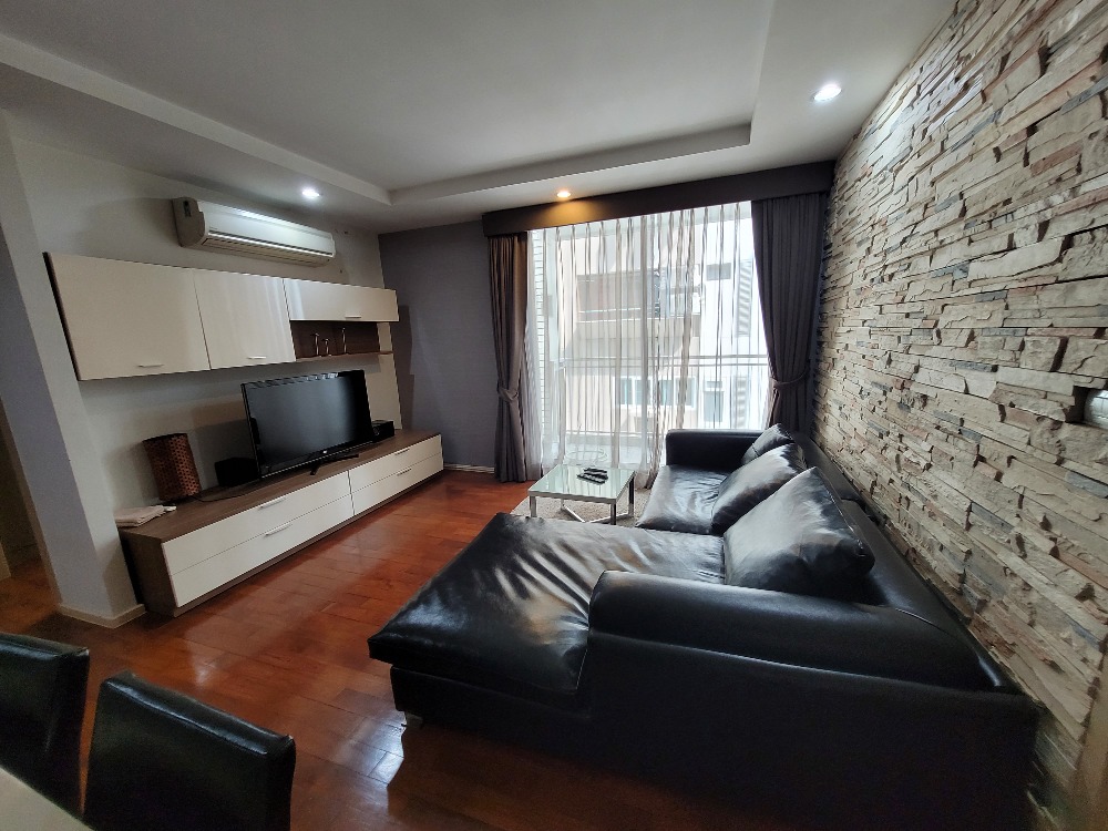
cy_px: 416
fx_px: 416
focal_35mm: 13
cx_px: 554
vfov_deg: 89.9
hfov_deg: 106.2
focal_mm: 1.74
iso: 125
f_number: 2.2
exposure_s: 1/50
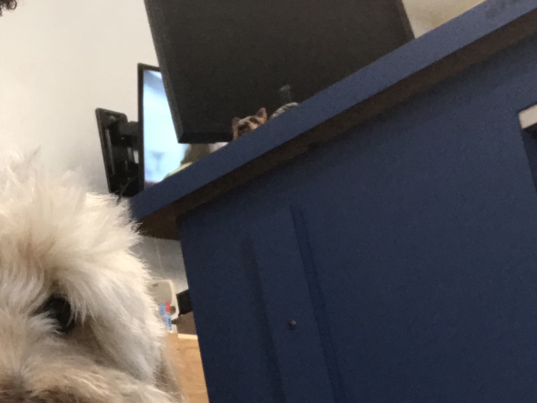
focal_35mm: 79
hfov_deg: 23.6
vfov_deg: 18.5
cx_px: -9
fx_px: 1226
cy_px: 309
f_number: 2.2
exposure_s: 1/30
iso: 100
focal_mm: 2.87
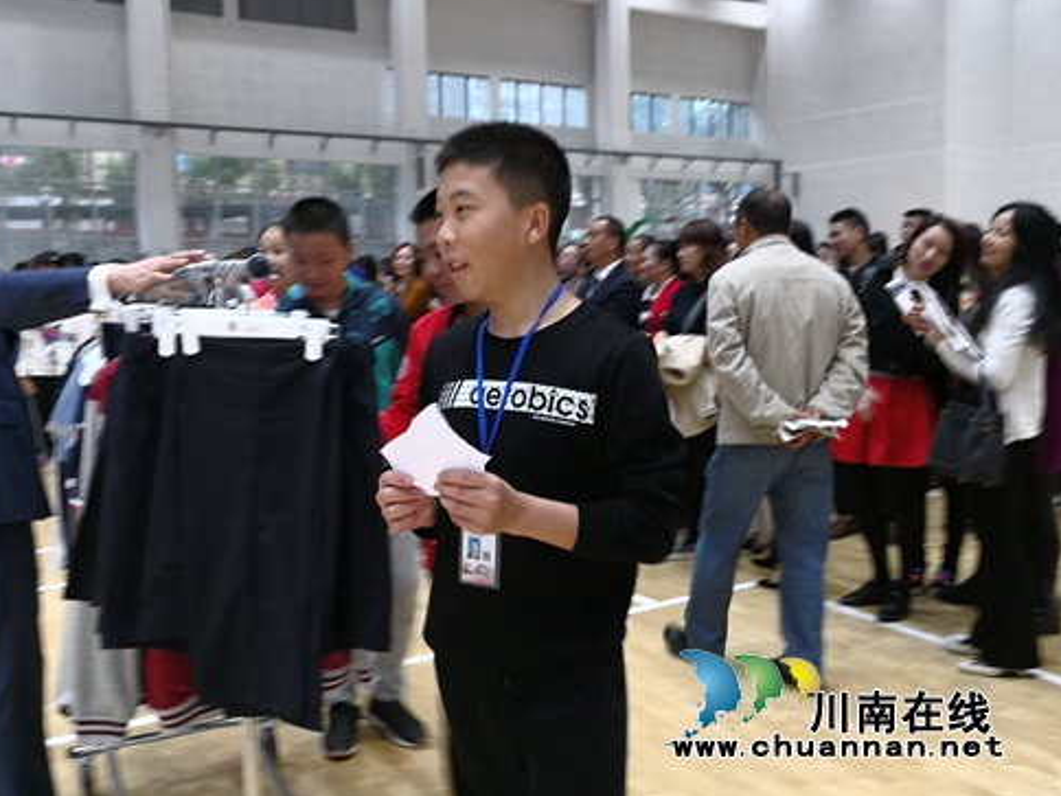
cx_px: 526
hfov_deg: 58.4
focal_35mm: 31
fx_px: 950
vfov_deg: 45.4
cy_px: 394
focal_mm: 3.95
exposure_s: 1/50
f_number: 1.6
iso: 125
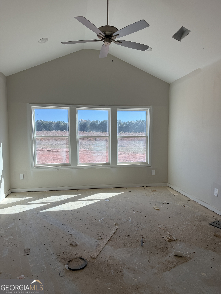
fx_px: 204
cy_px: 147
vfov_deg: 71.6
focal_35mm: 24
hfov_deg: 56.8
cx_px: 110
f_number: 1.78
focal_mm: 6.76
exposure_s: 1/1337
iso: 80
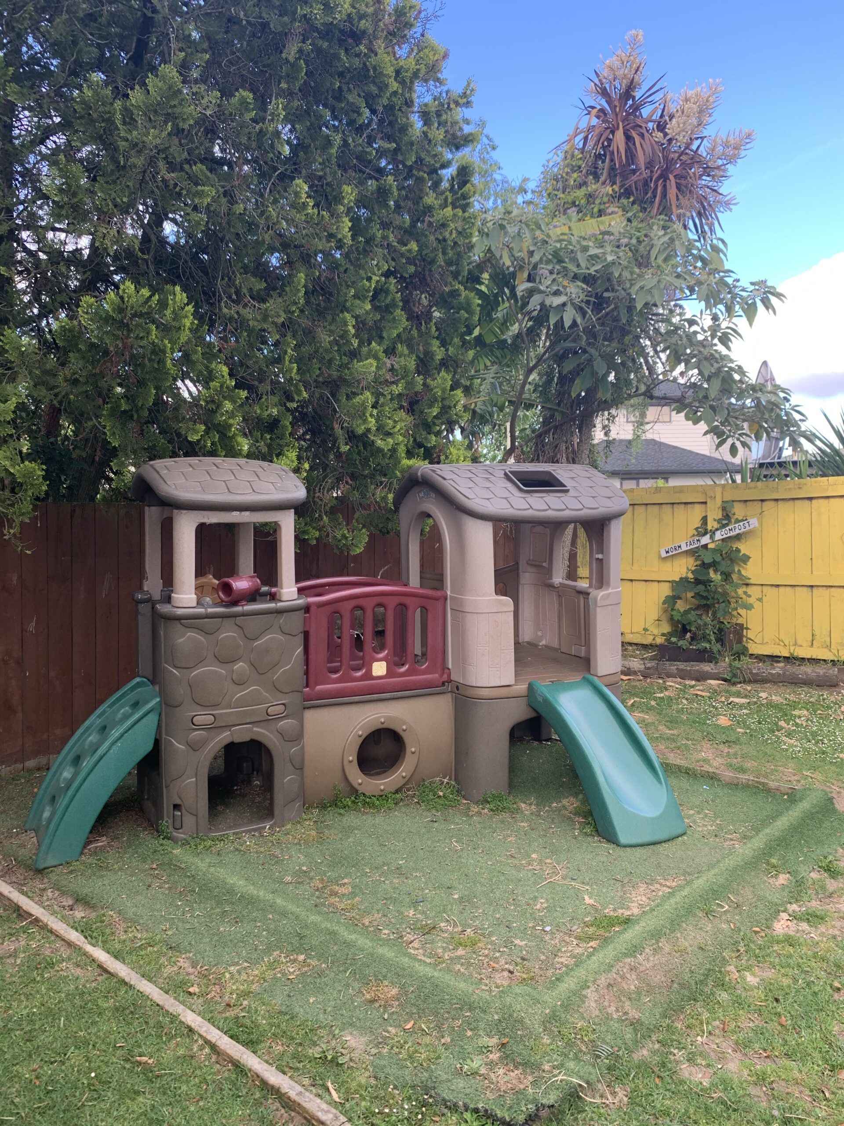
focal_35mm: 26
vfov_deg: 67.3
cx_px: 422
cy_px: 563
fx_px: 845
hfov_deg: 53.1
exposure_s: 1/158
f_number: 1.8
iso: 25
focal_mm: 4.25
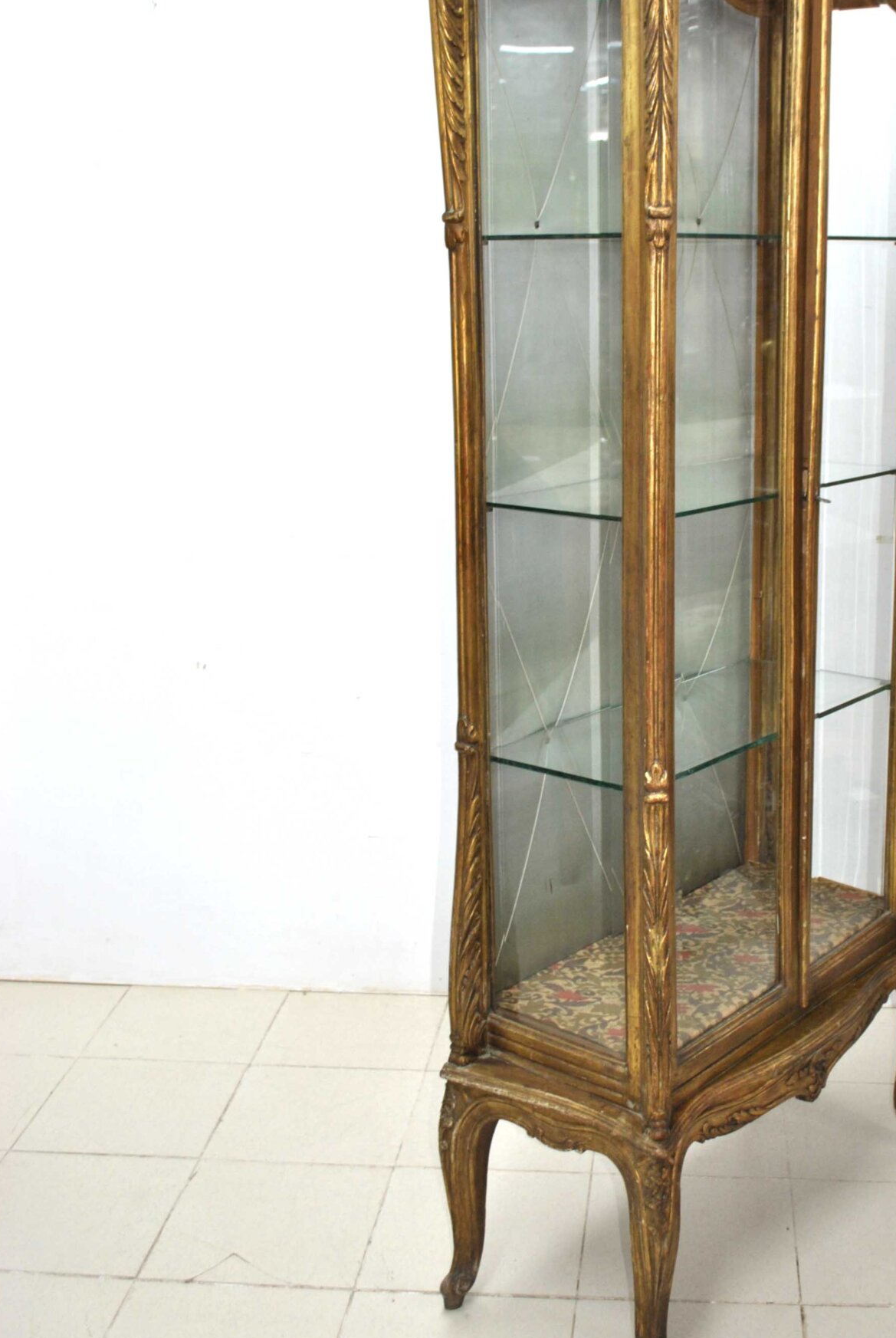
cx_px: 651
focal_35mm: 44
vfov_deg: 44.3
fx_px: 1637
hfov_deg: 30.2
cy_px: 551
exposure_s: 1/15
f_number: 3.8
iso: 200
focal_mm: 20
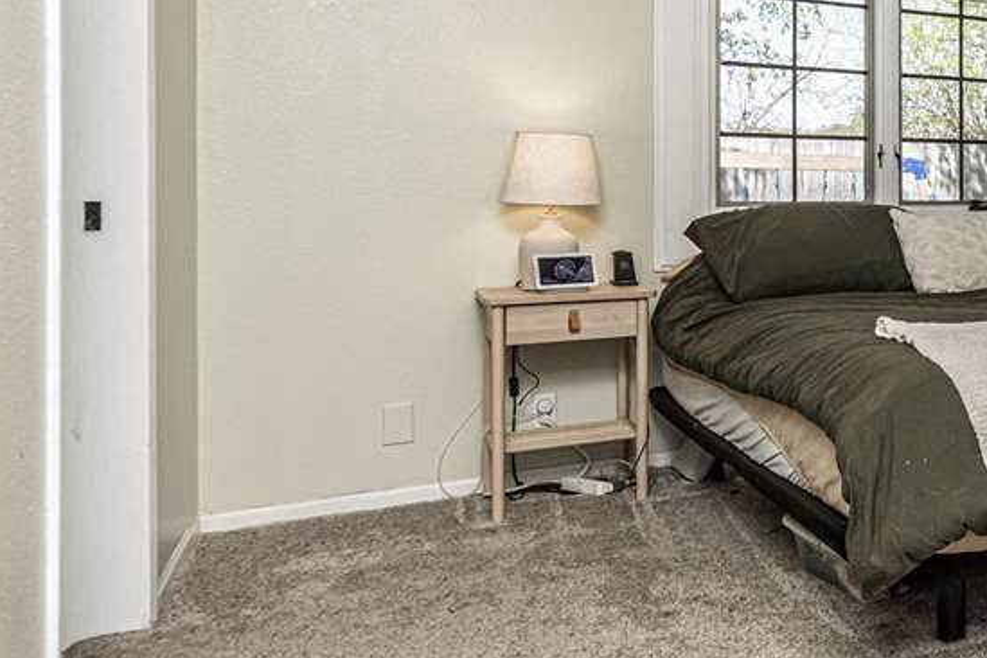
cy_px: 190
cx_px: 1046
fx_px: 960
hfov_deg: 43.9
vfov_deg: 37.2
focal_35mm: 35
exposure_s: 1/60
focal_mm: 10
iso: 320
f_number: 10
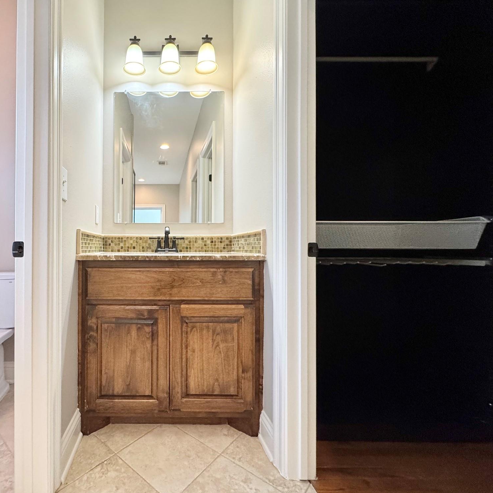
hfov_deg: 80.6
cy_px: 247
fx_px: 274
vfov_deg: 84.0
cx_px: 157
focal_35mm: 17
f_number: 2.2
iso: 320
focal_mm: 2.22
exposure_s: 1/120
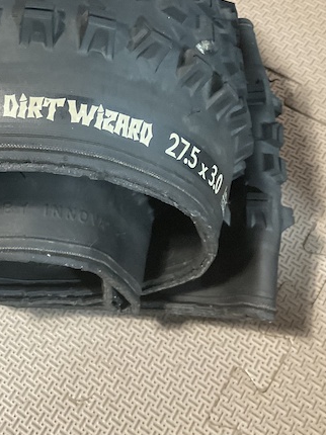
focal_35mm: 54
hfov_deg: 26.7
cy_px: 97
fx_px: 679
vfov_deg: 34.6
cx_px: 81
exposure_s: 1/60
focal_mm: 3
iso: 250
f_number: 1.8
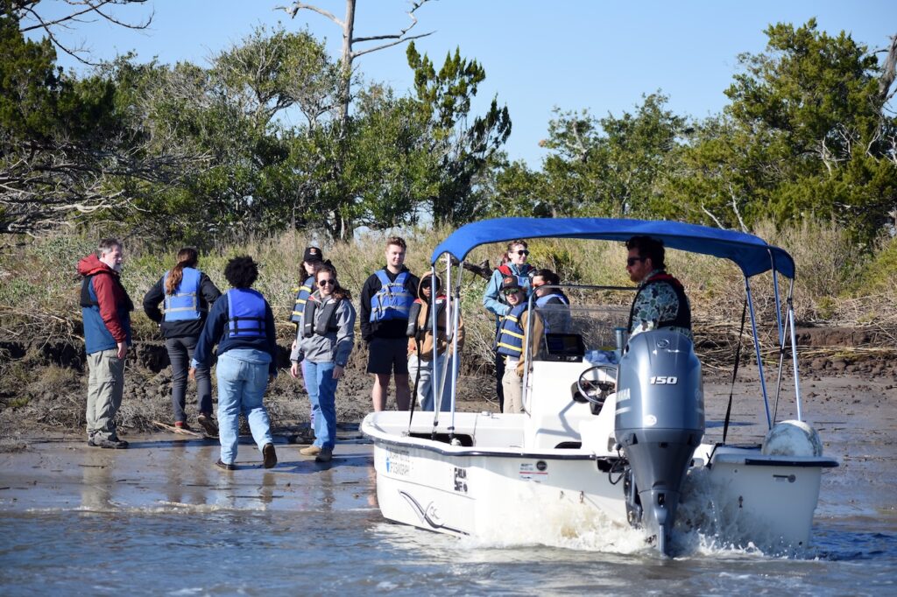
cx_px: 448
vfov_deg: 8.3
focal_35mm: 165
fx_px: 4110
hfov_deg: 12.5
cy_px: 298
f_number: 4.8
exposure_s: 1/800
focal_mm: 110
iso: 125
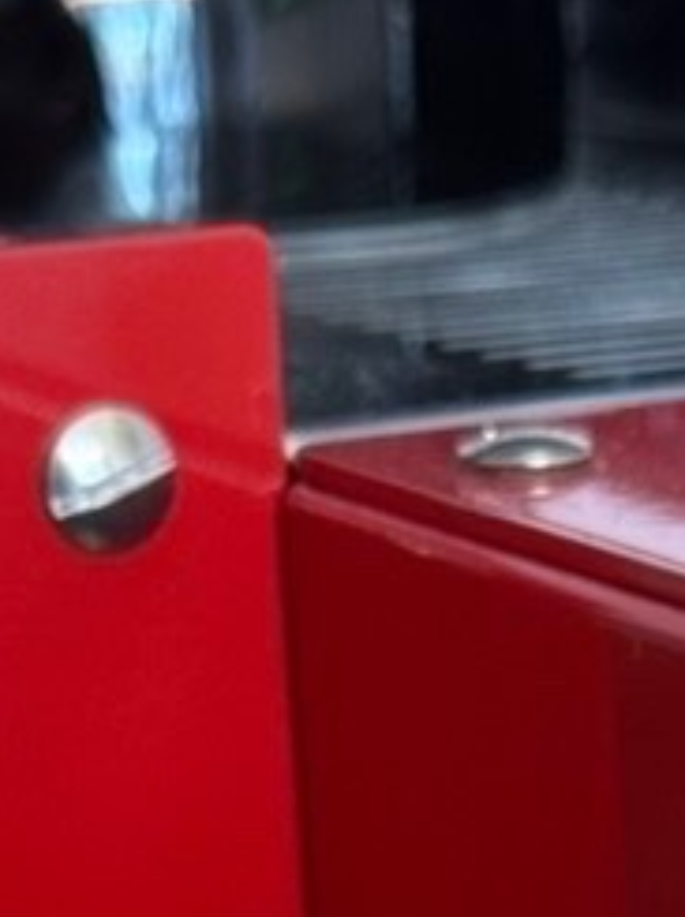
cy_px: 1778
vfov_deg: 9.3
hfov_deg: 7.3
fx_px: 5317
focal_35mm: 201
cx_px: 685
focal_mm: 6.76
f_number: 1.78
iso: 250
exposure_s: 1/60
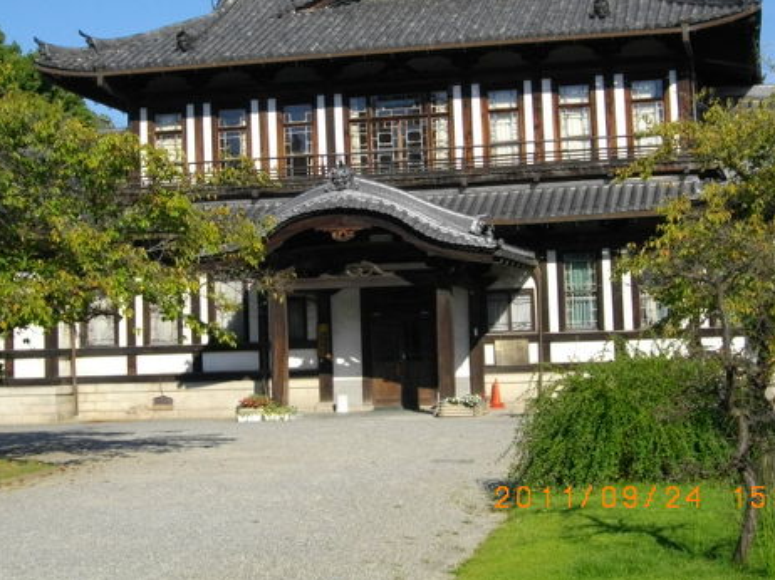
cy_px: 180
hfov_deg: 28.2
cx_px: 396
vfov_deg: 21.2
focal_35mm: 69
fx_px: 1544
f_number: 11.1
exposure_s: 1/125
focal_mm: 8.8
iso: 100
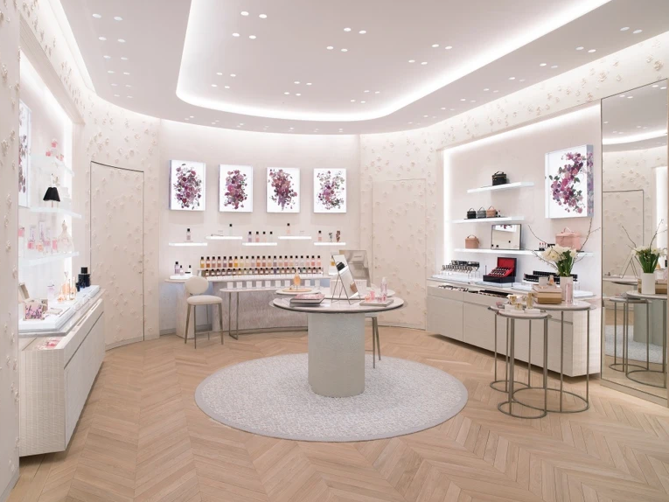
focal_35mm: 23
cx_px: 323
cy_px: 241
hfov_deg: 73.9
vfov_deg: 58.9
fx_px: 445
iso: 100
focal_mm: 28
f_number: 14
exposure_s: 1/6
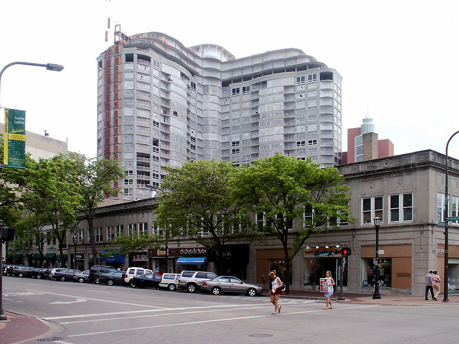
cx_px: 230
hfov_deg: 52.6
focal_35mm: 35
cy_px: 172
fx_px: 464
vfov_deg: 40.7
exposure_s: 1/60
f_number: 6.7
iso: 64
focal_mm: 7.18
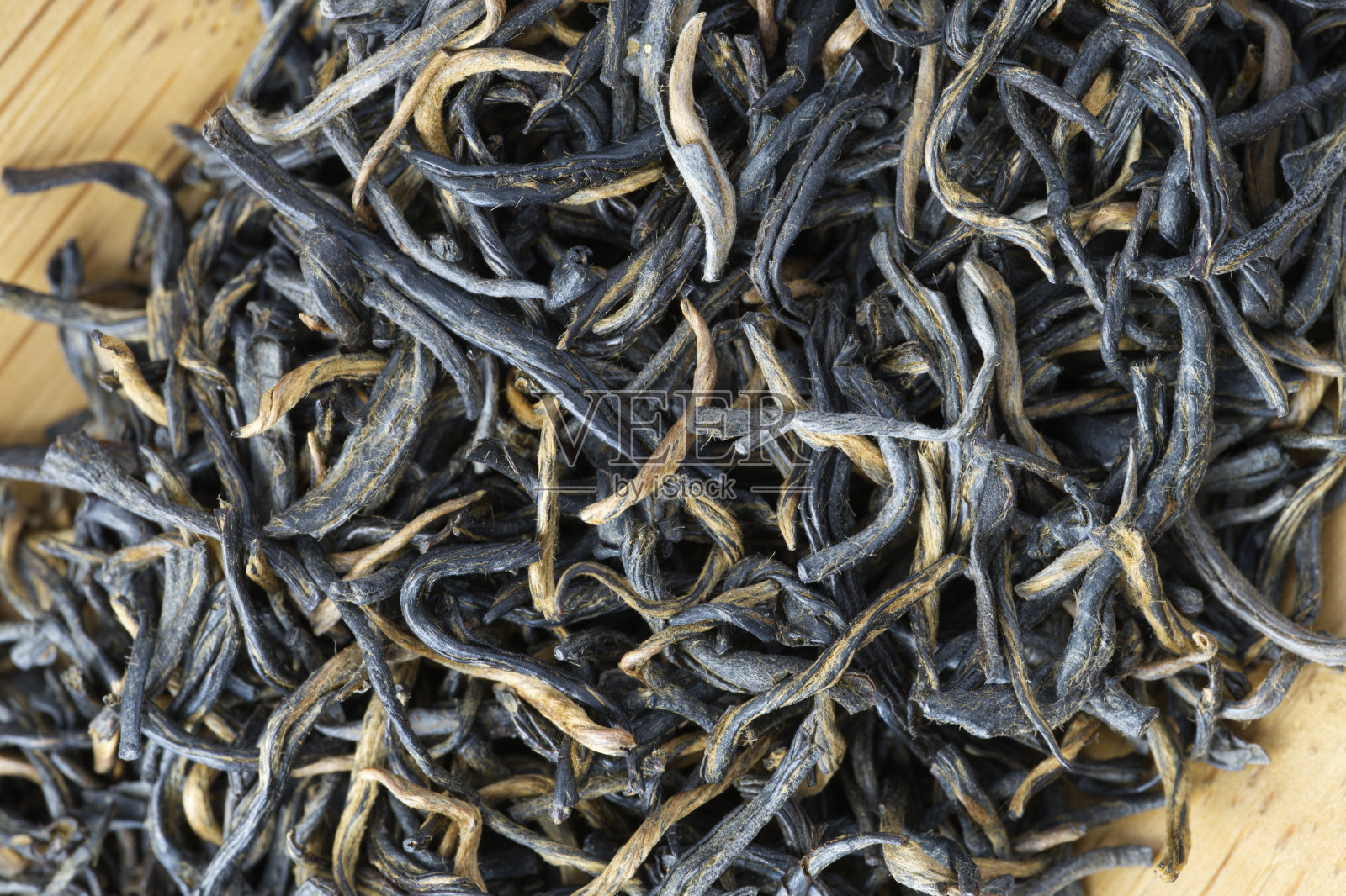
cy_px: 448
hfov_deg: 19.5
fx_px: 3925
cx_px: 673
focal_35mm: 105
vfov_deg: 13.0
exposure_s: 1/3.33
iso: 100
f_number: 8
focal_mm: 105
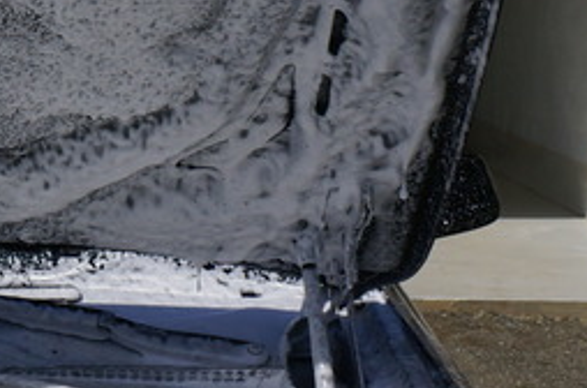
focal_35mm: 109
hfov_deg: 17.7
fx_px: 1773
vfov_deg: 12.4
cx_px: -159
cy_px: 305
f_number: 13
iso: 100
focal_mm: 18
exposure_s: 1/320
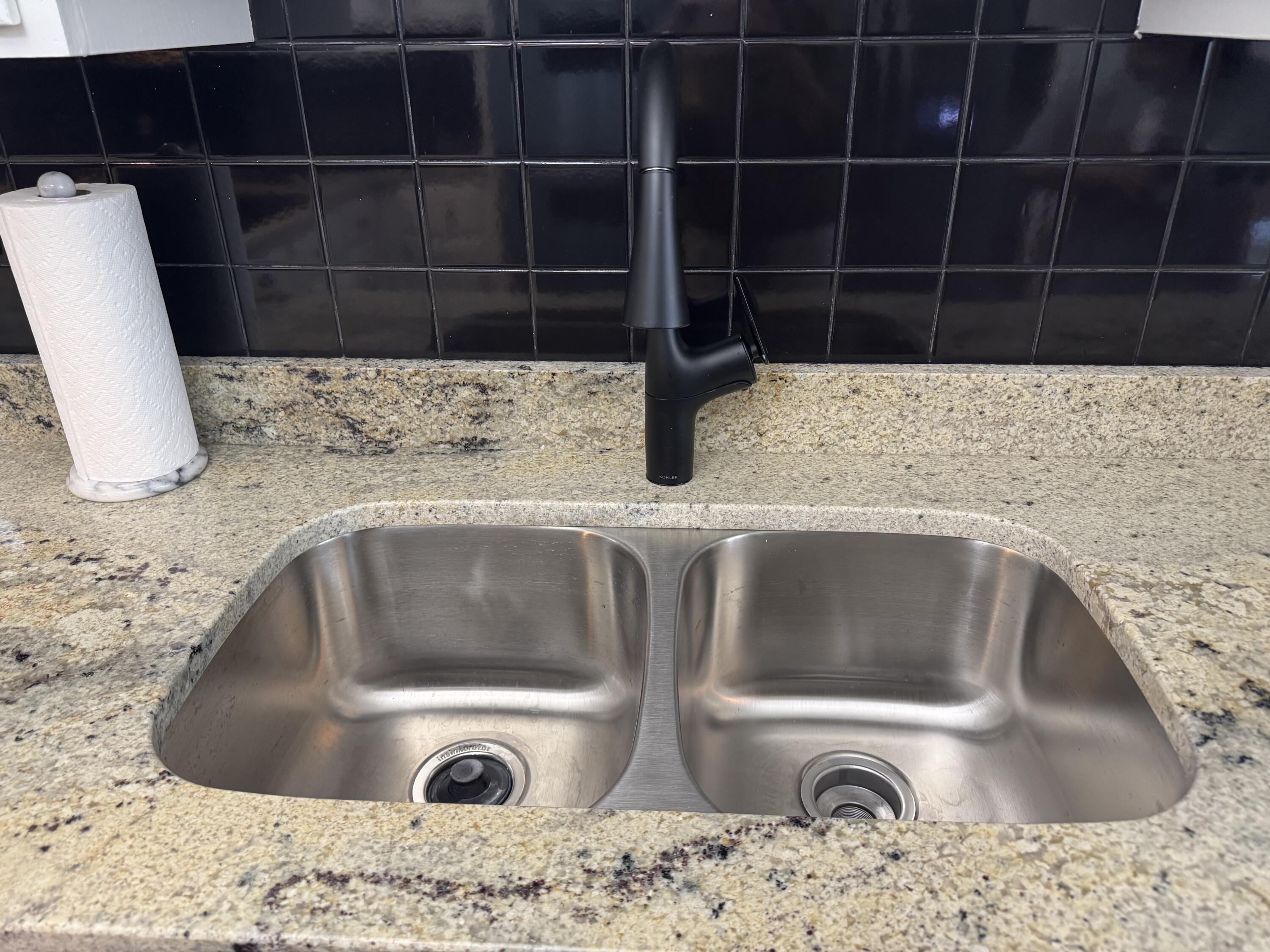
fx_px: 881
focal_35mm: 24
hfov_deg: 71.6
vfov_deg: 56.8
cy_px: 476
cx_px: 635
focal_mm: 6.76
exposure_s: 1/60
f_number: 1.78
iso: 200
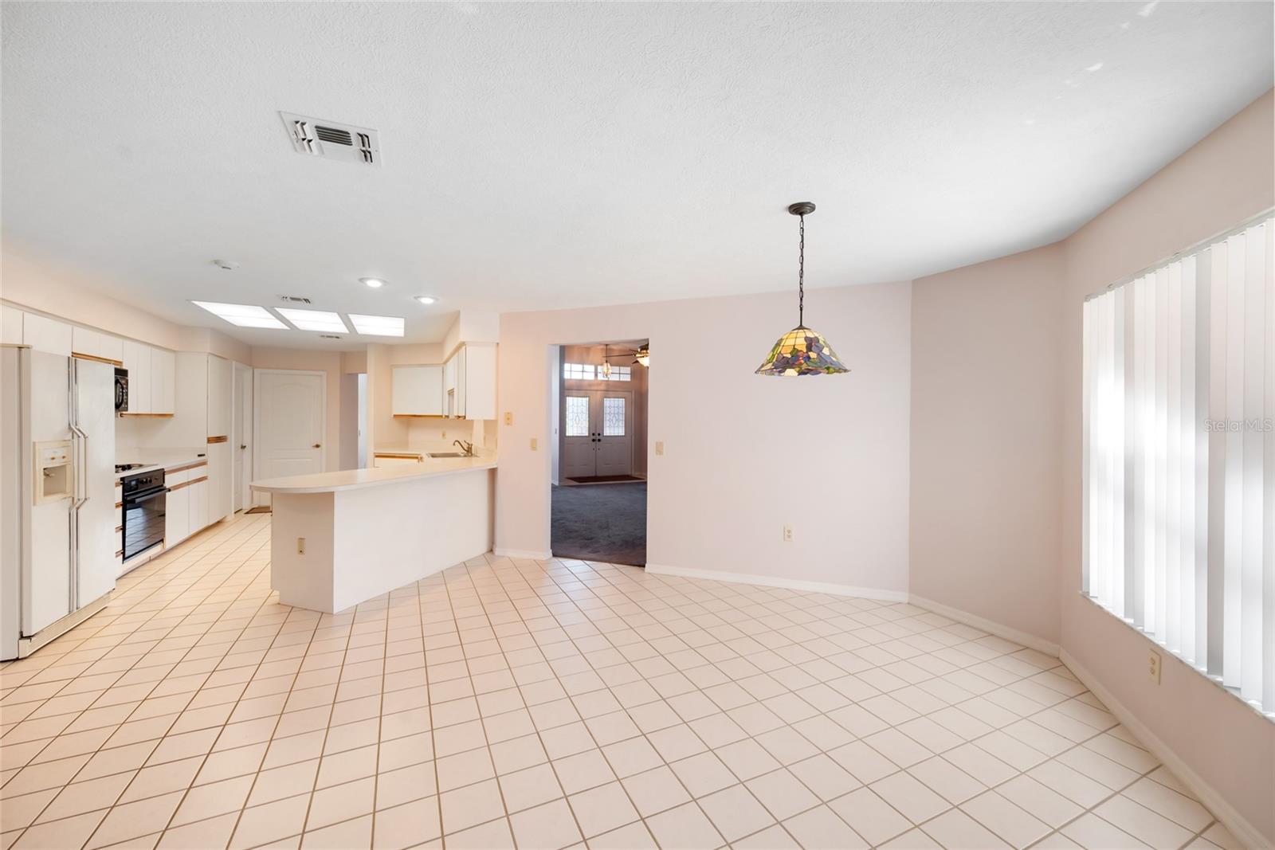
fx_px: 496
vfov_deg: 81.2
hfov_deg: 104.2
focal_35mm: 14
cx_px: 638
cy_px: 425
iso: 250
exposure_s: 1/8
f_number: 6.3
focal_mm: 14
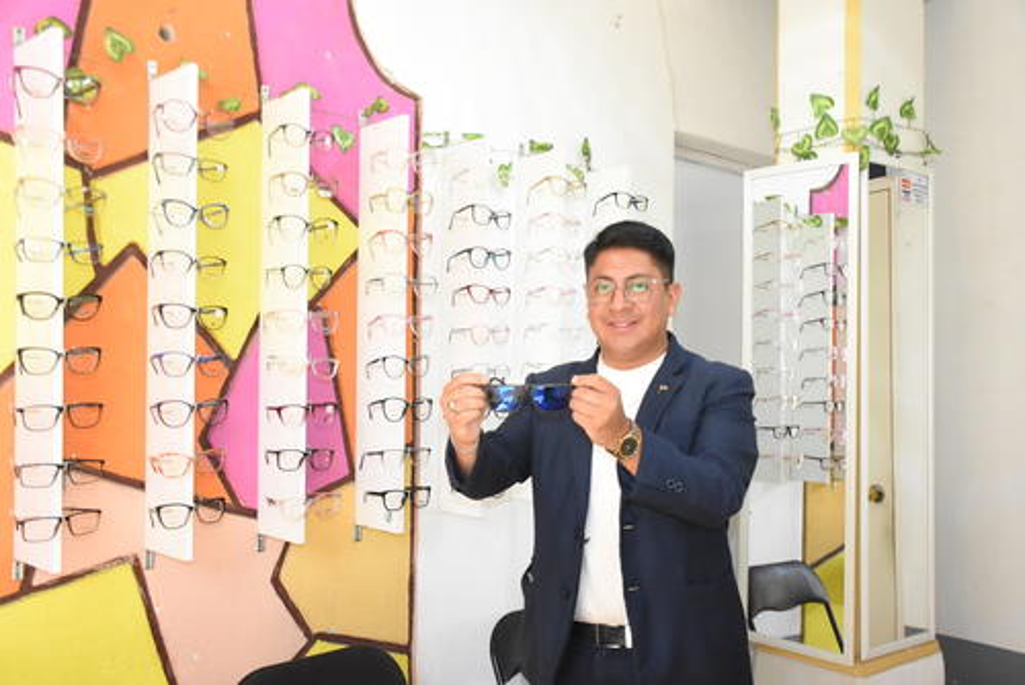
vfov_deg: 38.4
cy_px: 342
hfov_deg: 55.1
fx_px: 983
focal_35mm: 34
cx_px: 512
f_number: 3.8
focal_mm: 23
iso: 3200
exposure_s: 1/250
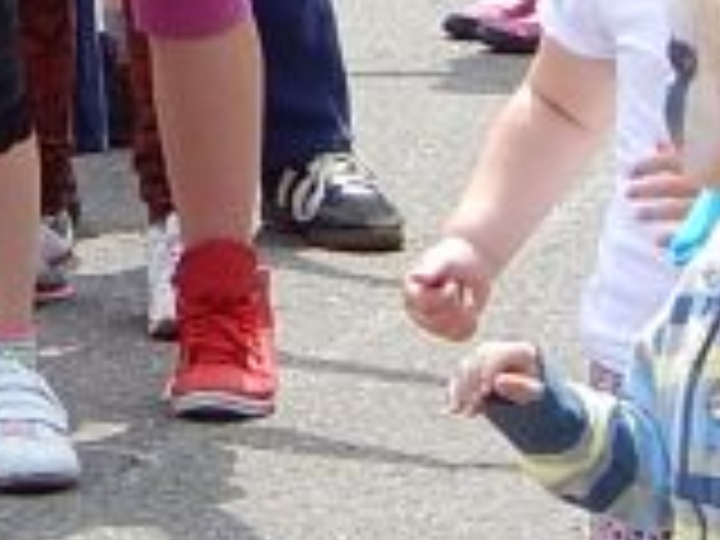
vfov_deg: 2.8
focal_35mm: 530
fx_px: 11024
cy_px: -655
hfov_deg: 3.7
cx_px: -922
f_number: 4.4
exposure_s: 1/400
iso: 125
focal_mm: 16.6
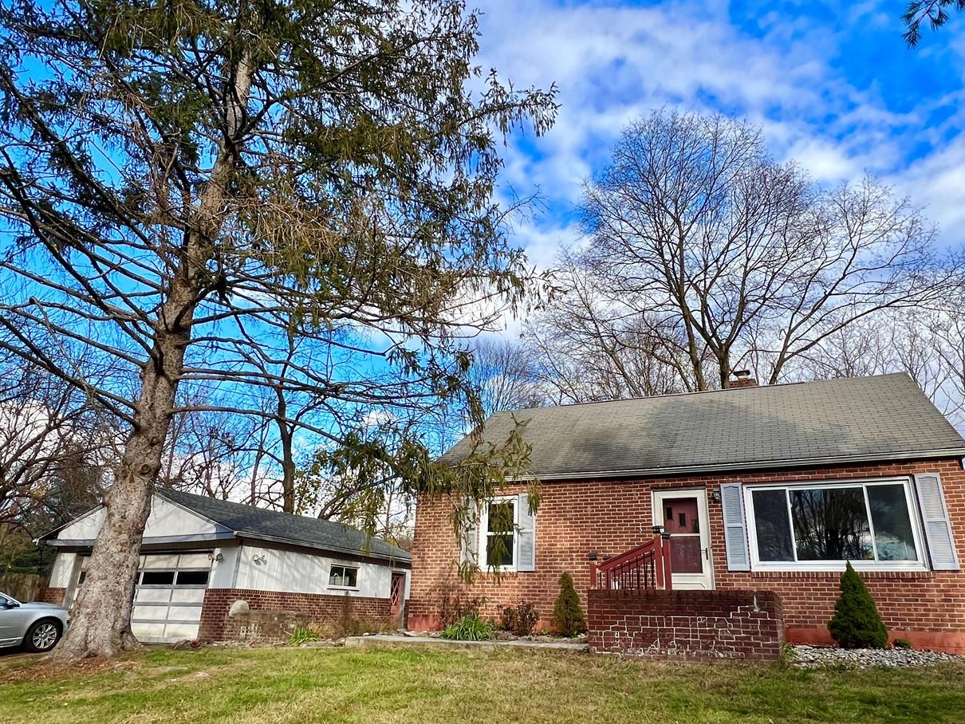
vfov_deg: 61.1
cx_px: 510
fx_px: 613
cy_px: 368
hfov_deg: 76.3
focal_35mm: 22
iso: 32
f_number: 1.8
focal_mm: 1.57
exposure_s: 1/677
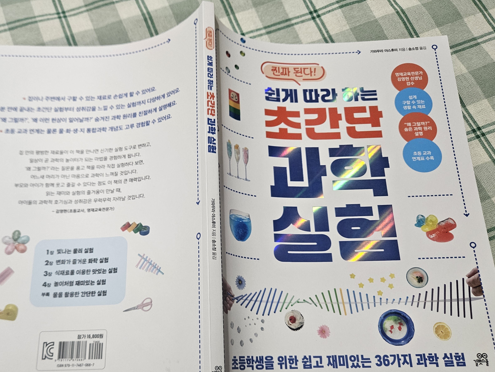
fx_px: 415
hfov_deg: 61.4
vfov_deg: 47.9
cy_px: 228
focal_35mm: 29
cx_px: 215
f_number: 1.8
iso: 320
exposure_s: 1/120
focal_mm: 5.4
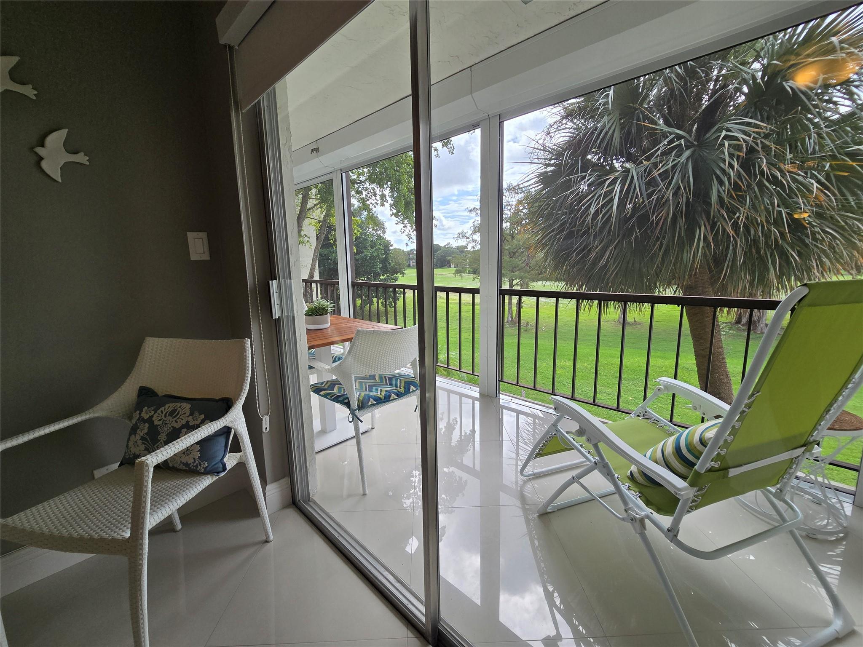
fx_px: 324
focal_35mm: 13
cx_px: 432
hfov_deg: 106.2
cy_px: 324
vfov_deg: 89.9
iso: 50
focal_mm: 2.2
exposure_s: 1/346
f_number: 2.2
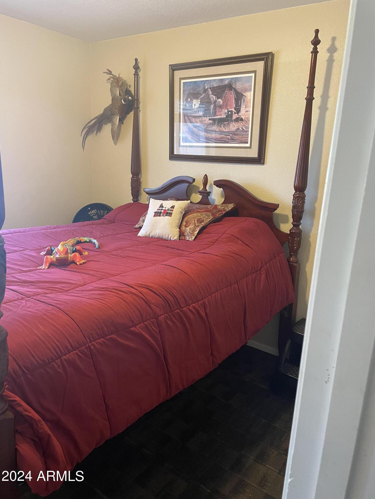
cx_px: 188
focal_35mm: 26
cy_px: 250
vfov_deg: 67.3
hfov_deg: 53.1
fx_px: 376
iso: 400
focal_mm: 4.2
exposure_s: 1/60
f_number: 1.6
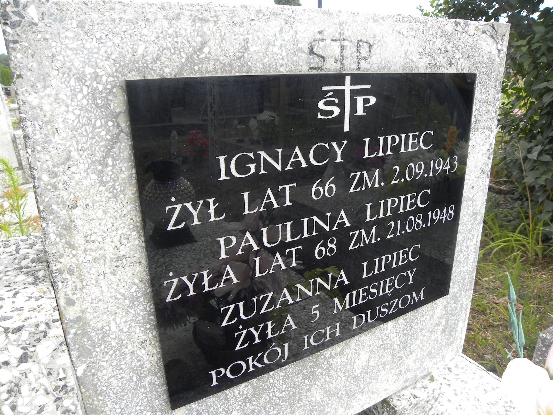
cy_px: 208
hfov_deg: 67.3
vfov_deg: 53.1
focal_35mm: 26
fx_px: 415
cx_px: 276
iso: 64
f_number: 4
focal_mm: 4.6
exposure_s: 1/125
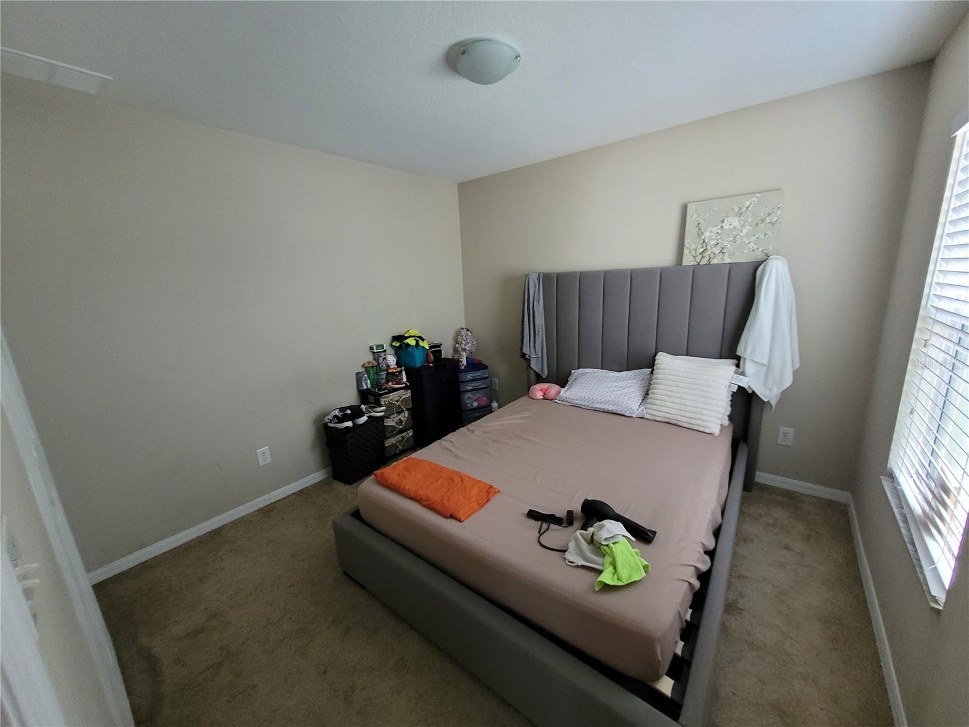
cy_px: 364
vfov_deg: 89.9
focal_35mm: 13
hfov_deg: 106.2
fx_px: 364
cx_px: 484
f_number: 2.2
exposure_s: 1/30
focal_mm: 1.74
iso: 320
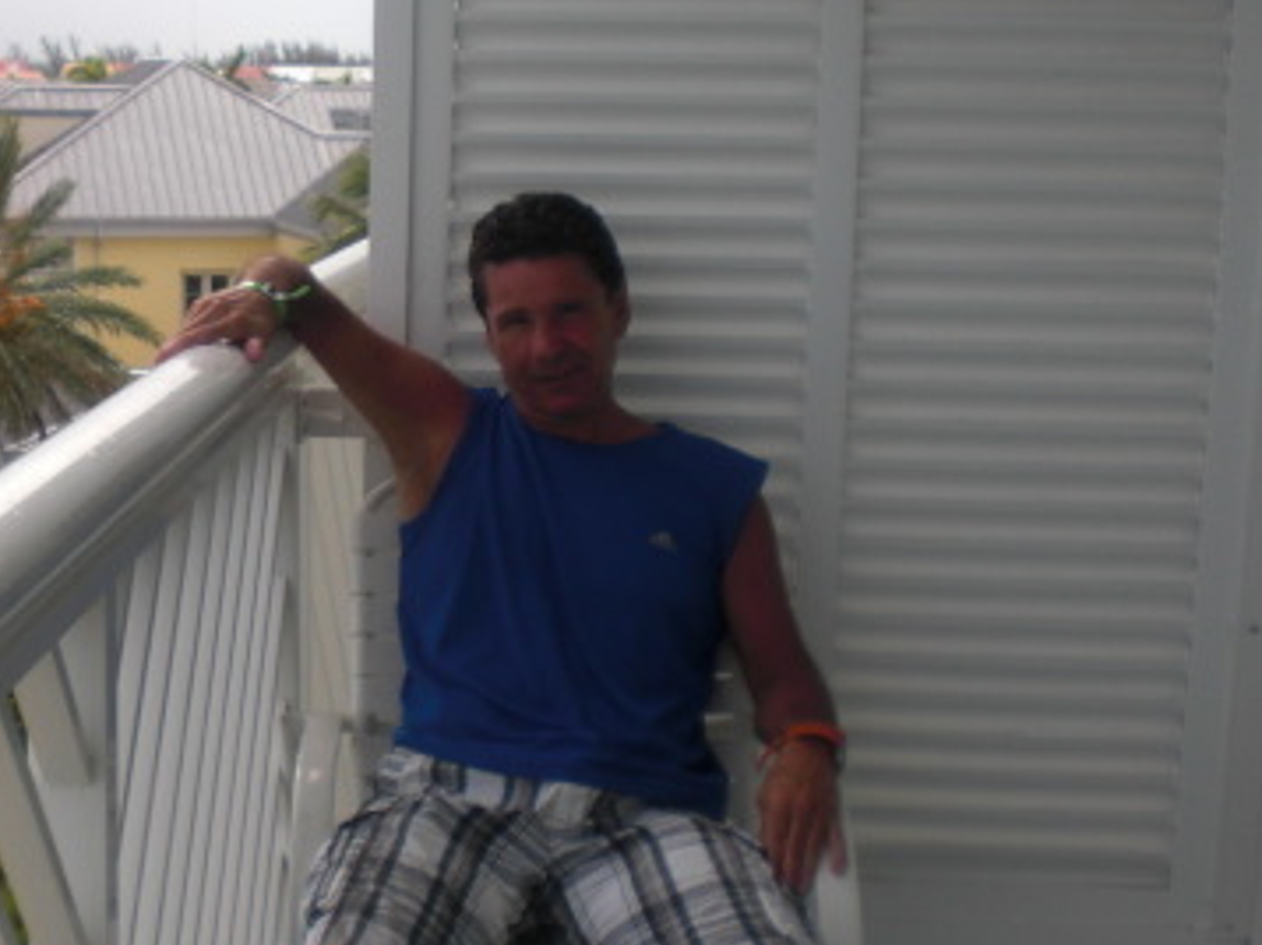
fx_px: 2477
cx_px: 226
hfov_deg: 27.9
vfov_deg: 21.6
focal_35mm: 68
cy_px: 472
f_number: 3.1
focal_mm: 6.3
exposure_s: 1/400
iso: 64
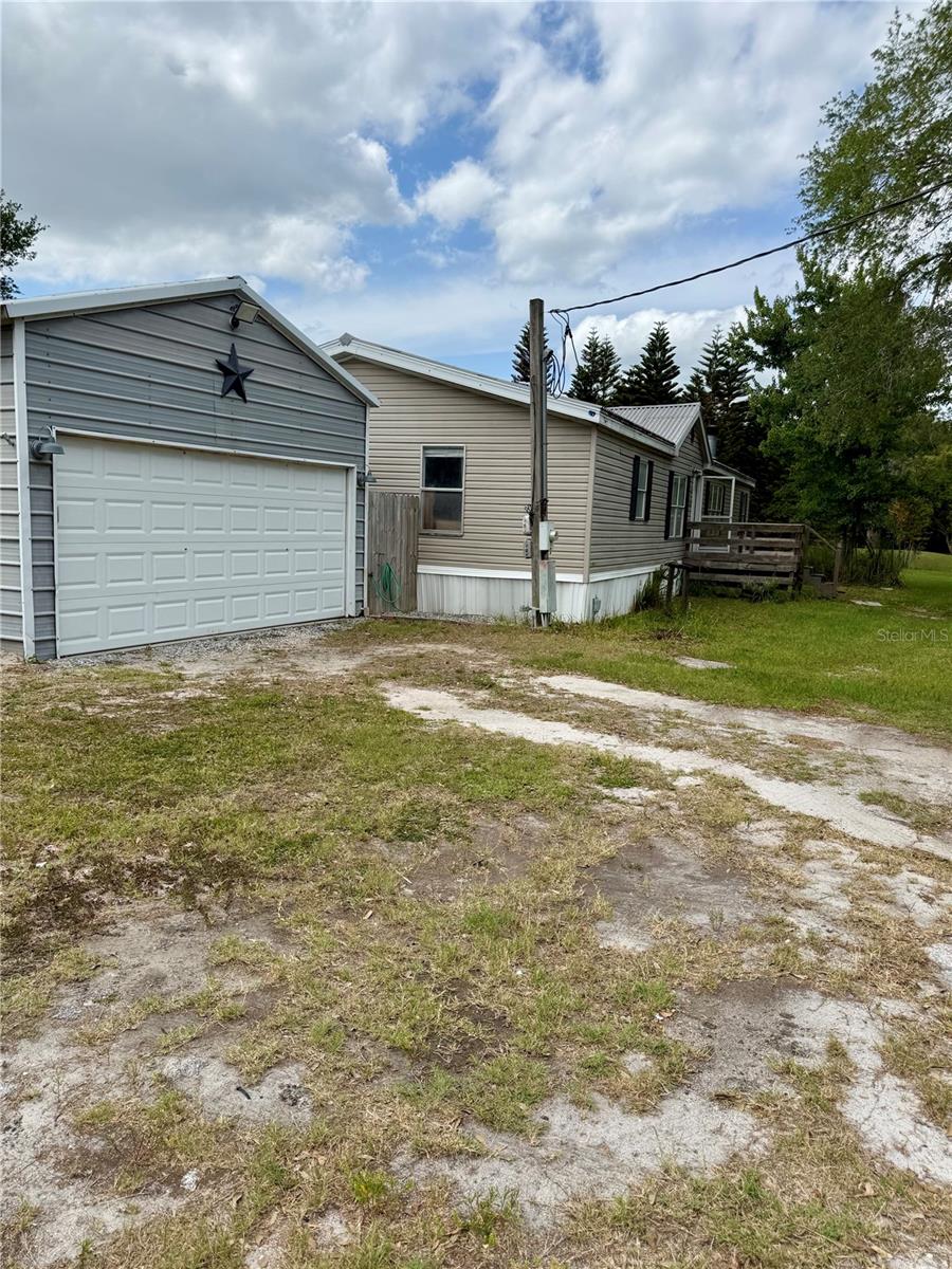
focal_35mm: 24
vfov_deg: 71.6
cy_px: 634
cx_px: 476
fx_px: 880
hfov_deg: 56.8
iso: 80
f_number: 1.78
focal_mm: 6.76
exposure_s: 1/4975
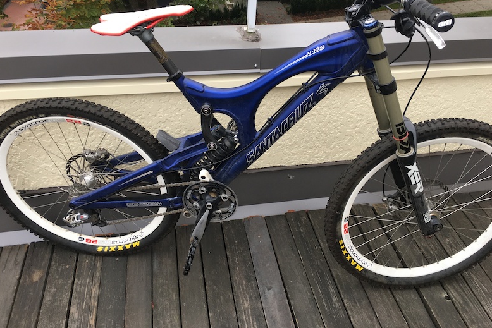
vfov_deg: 42.2
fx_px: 424
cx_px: 249
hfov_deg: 60.3
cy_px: 141
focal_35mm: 31
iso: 40
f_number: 2.2
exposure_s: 1/120
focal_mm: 4.15
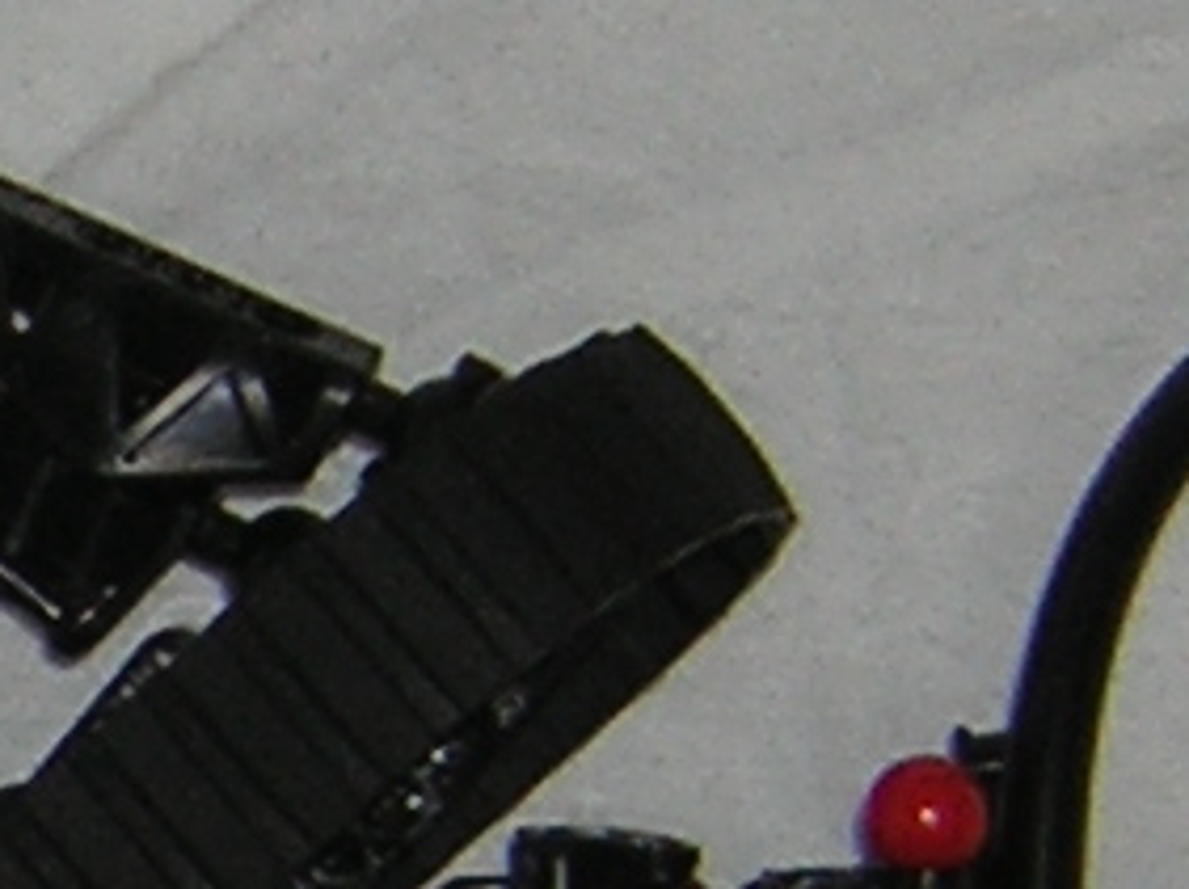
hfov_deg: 8.5
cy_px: 1213
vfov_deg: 6.5
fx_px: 7790
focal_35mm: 227
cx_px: -590
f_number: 2.7
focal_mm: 5.2
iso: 50
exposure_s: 1/60.1
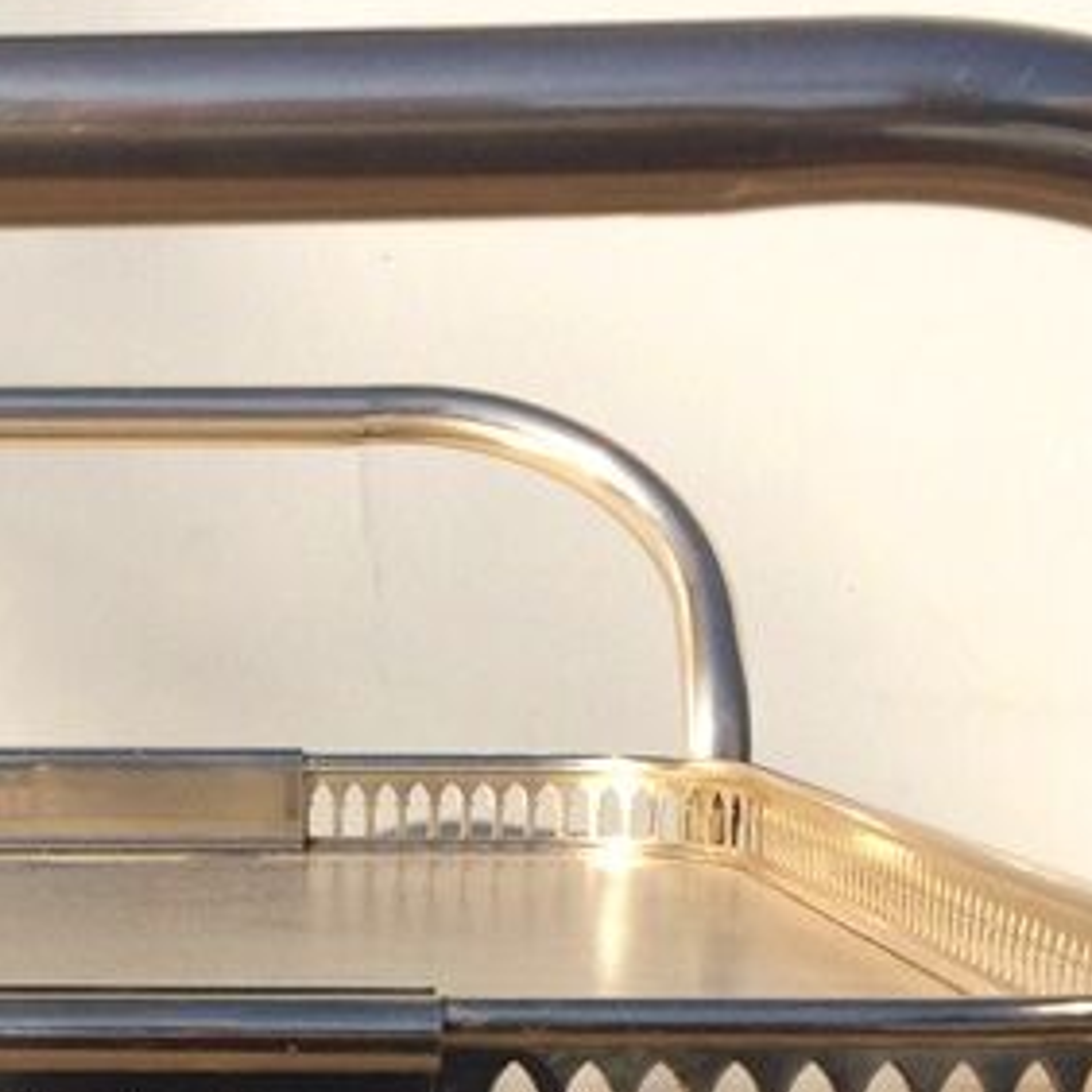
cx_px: -8
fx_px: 3319
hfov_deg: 18.2
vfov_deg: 18.0
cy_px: 1181
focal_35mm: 93
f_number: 2.2
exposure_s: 1/4566
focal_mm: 4.15
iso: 32
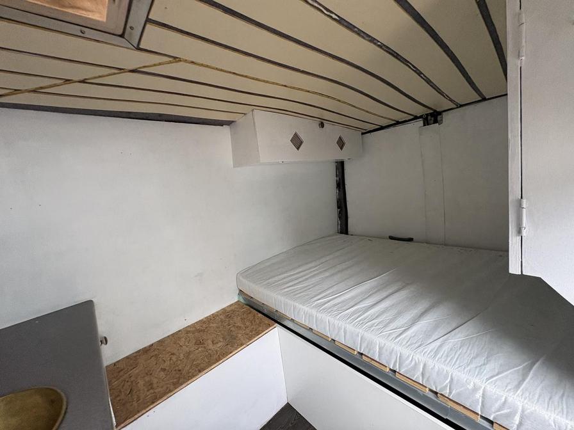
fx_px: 232
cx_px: 287
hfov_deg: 102.1
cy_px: 215
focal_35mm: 14
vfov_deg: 85.7
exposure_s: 1/74
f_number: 2.2
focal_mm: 2.22
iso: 250
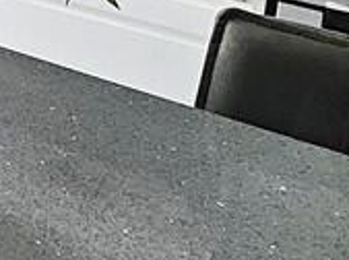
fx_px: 795
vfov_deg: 16.8
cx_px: -347
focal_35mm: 79
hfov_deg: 17.6
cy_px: -138
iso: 250
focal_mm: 1.7
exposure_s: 1/50
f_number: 2.2
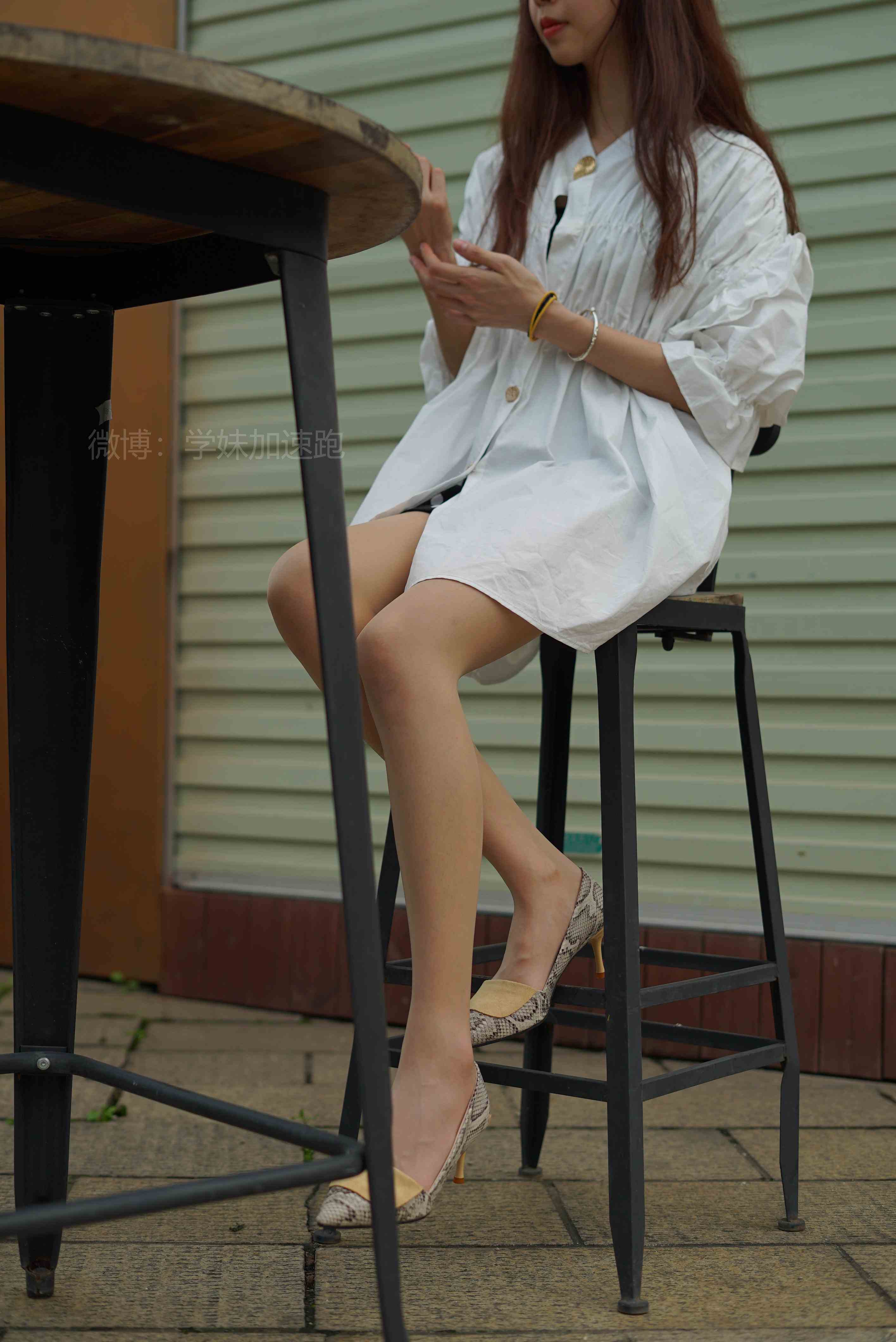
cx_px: 448
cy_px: 671
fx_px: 1864
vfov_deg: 39.6
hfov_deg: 27.0
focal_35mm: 50
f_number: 2.8
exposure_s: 1/1600
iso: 100
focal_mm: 50
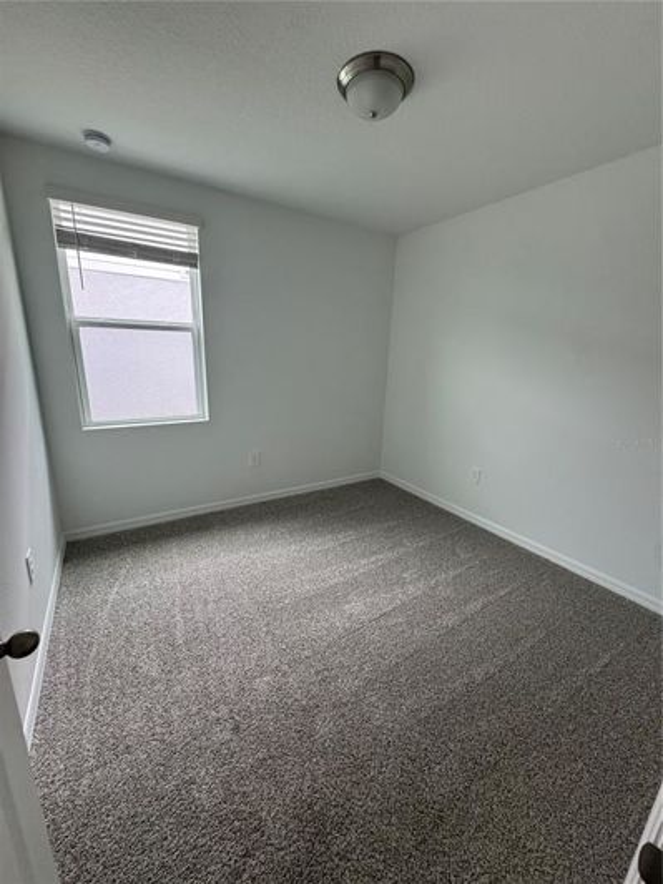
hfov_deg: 85.7
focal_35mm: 14
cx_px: 332
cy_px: 442
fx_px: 358
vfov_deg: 102.1
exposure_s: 1/99
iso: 200
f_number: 2.2
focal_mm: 2.22
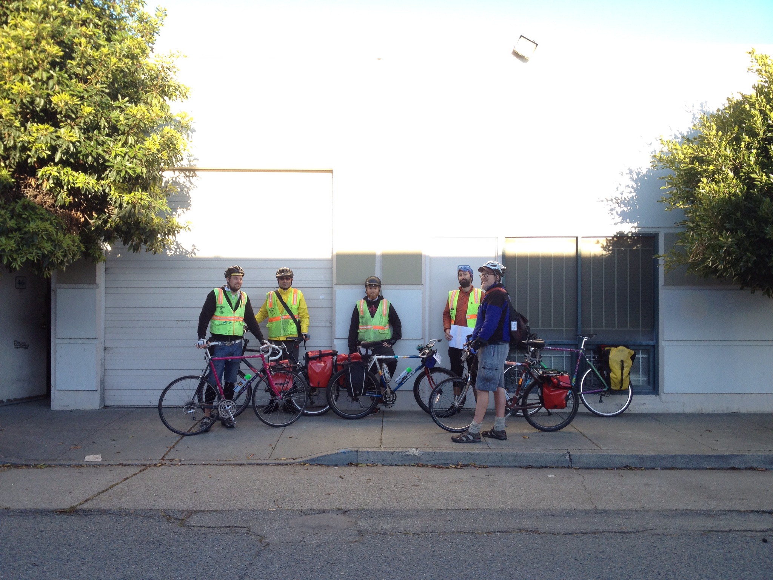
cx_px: 386
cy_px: 290
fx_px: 782
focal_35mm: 35
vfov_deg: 40.7
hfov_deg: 52.6
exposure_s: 1/276
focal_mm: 4.28
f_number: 2.4
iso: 64
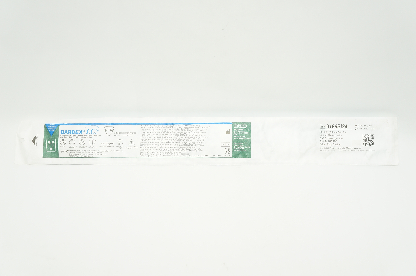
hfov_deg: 62.0
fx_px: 346
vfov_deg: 43.5
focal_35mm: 30
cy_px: 138
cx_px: 208
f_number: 5.6
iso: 400
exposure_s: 1/60
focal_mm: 20
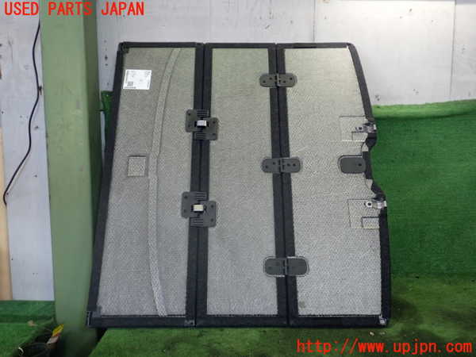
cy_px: 178
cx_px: 238
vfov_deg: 46.8
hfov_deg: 60.0
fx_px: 413
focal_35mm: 30
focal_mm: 5.4
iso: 200
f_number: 2.3
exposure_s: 1/30
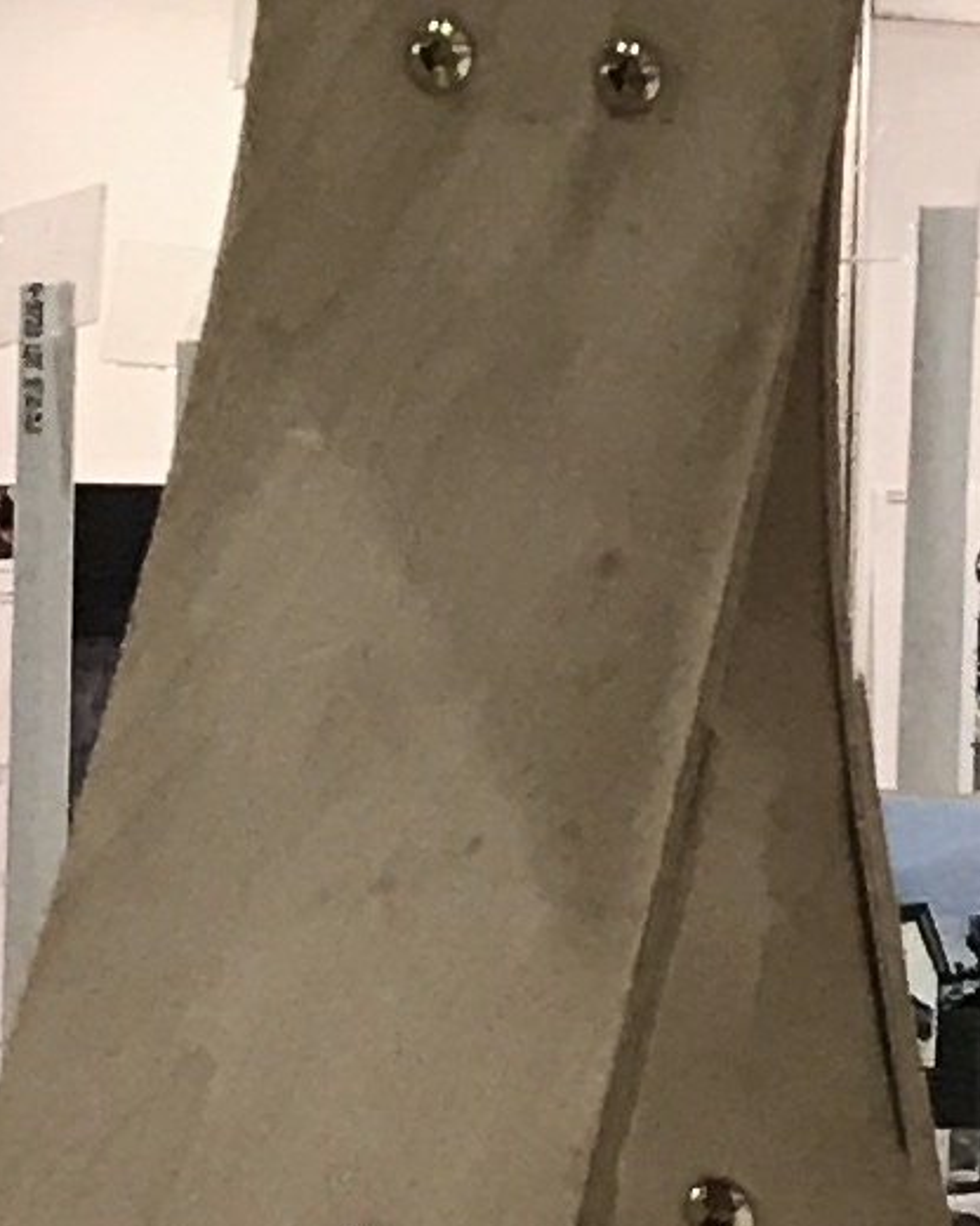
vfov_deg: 8.2
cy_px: -2002
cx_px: 2262
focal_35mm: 212
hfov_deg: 6.9
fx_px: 7686
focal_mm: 3.99
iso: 40
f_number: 1.8
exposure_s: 1/24
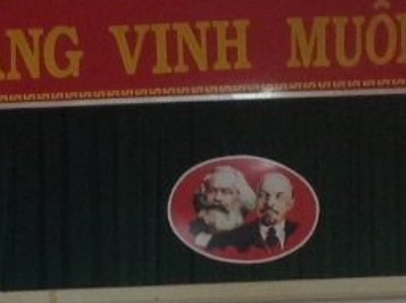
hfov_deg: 9.3
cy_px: 725
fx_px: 2400
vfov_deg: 6.8
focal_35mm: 205
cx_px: -247
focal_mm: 4.28
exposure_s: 1/15
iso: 50
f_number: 2.4
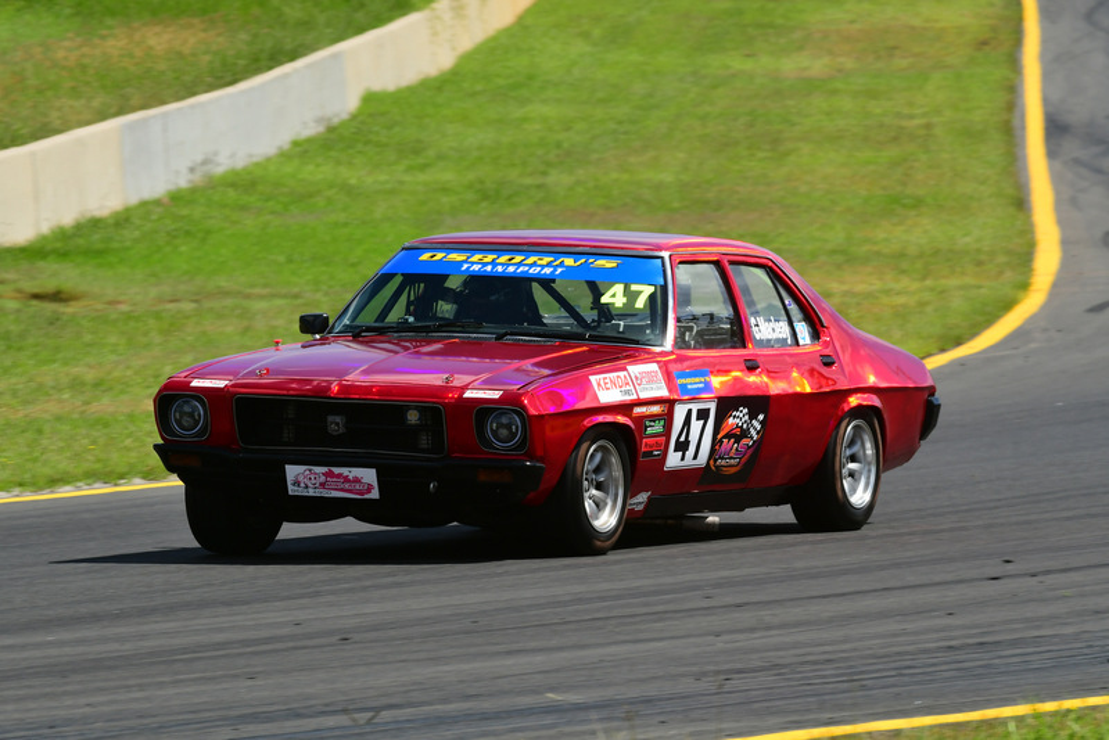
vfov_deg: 3.4
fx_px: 12480
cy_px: 370
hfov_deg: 5.1
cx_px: 554
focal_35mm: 405
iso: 400
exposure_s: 1/500
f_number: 13
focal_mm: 270
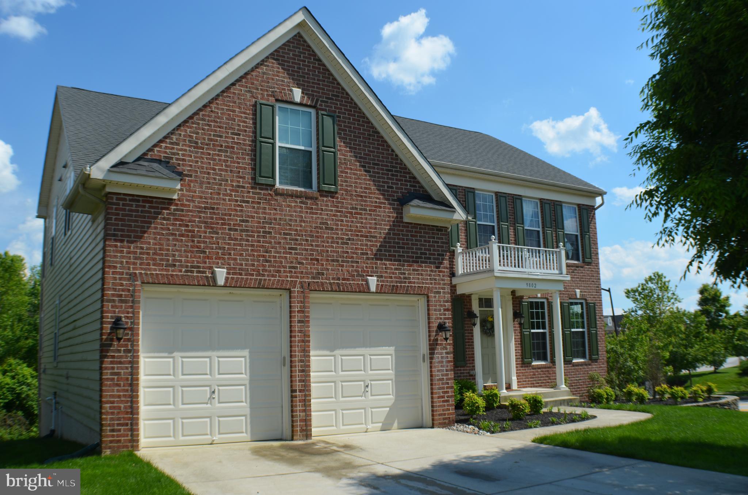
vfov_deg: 31.7
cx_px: 374
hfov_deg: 46.5
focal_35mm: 42
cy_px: 248
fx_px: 871
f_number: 8
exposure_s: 1/250
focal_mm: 28
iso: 100
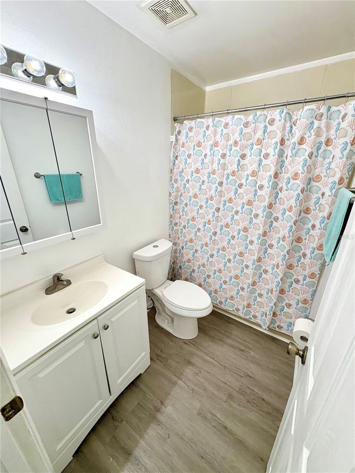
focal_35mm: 14
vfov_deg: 102.1
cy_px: 236
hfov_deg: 85.7
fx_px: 191
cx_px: 178
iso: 125
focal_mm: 2.22
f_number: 2.2
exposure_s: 1/120
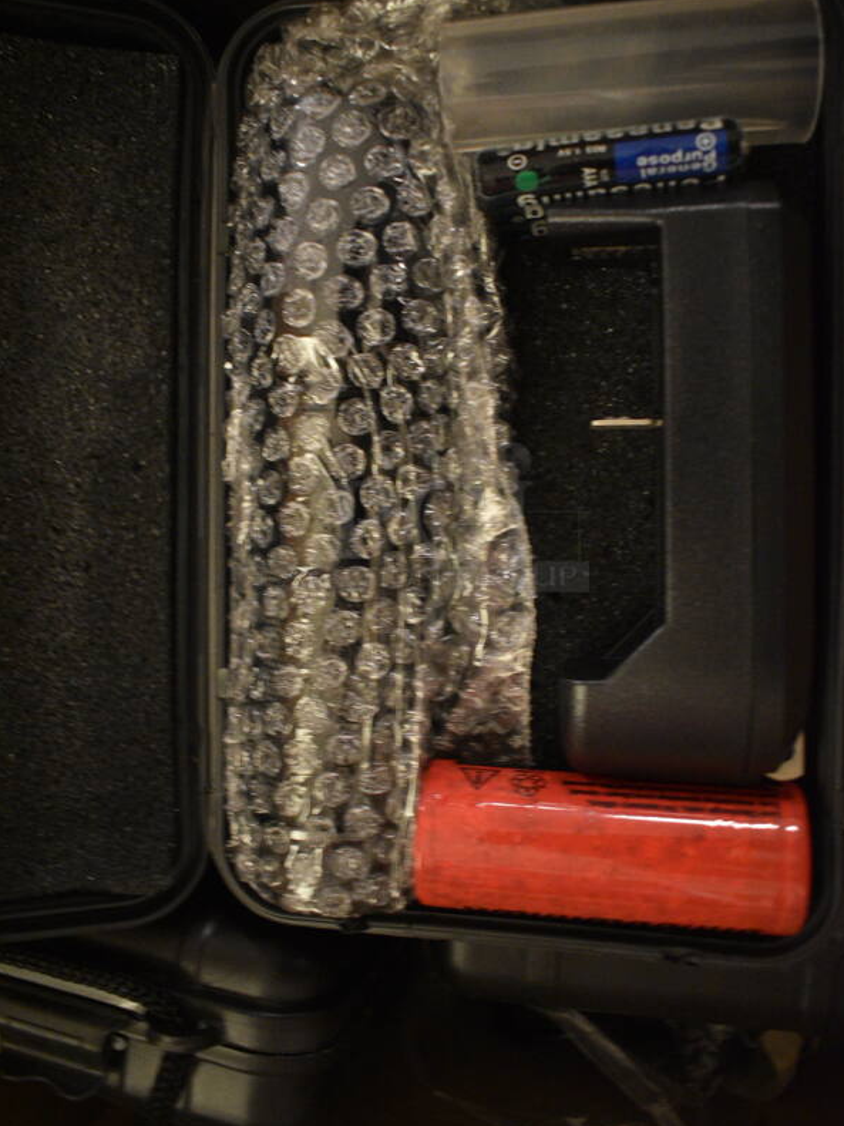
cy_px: 517
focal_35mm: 30
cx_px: 431
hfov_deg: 46.8
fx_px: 976
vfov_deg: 59.9
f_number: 3.5
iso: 3200
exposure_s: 1/40
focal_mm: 18
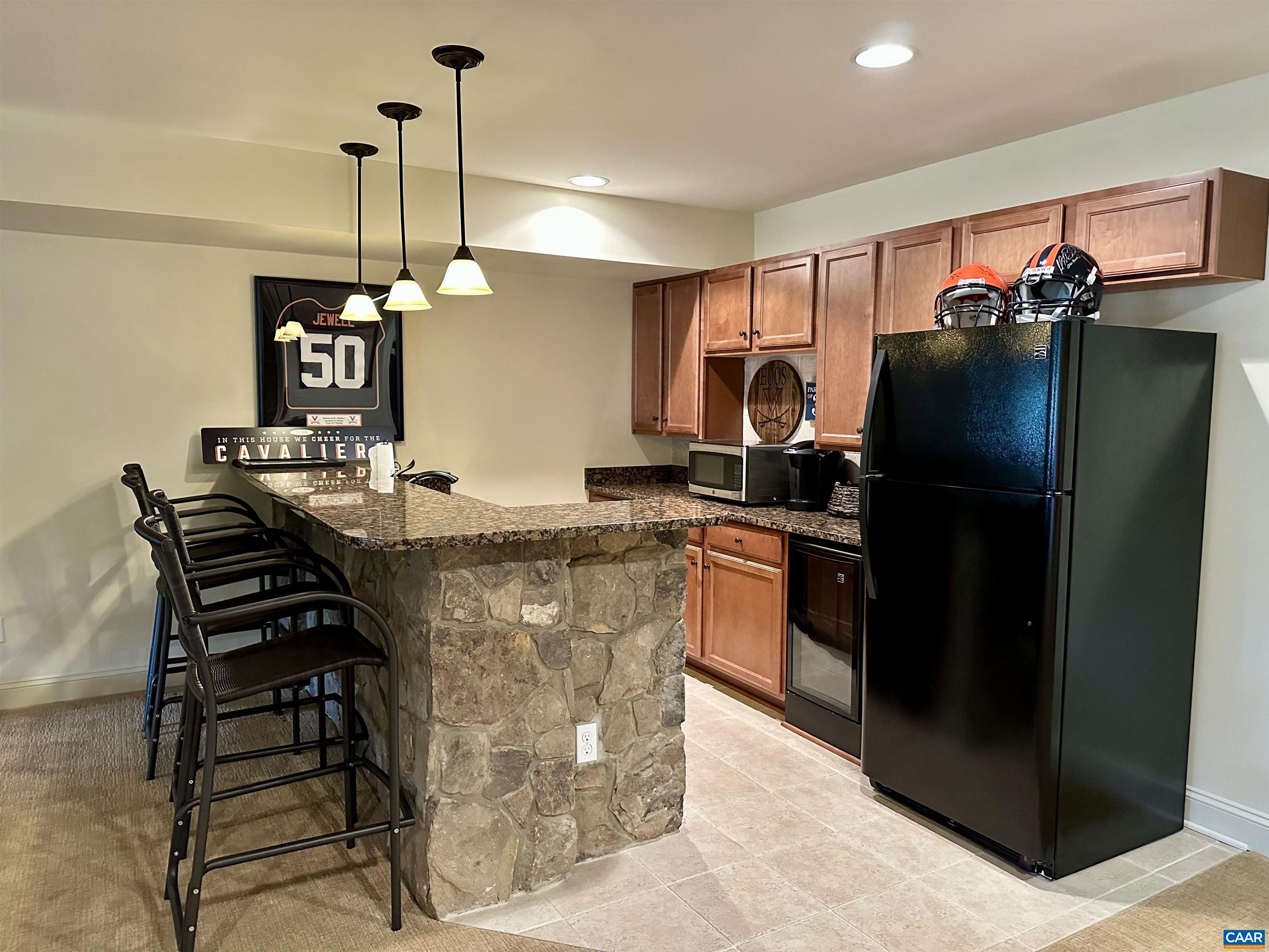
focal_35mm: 24
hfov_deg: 71.6
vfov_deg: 56.8
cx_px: 634
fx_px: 880
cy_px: 476
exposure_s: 1/60
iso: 800
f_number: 1.78
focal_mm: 6.86
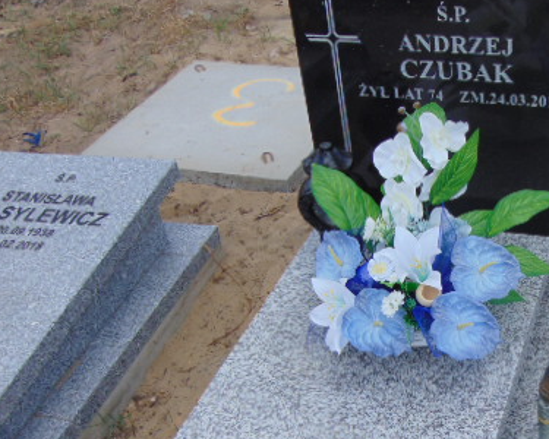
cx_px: 445
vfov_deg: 27.4
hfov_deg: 33.1
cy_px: 296
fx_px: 894
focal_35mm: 55
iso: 80
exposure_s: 1/1000
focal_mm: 5.8
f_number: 3.2
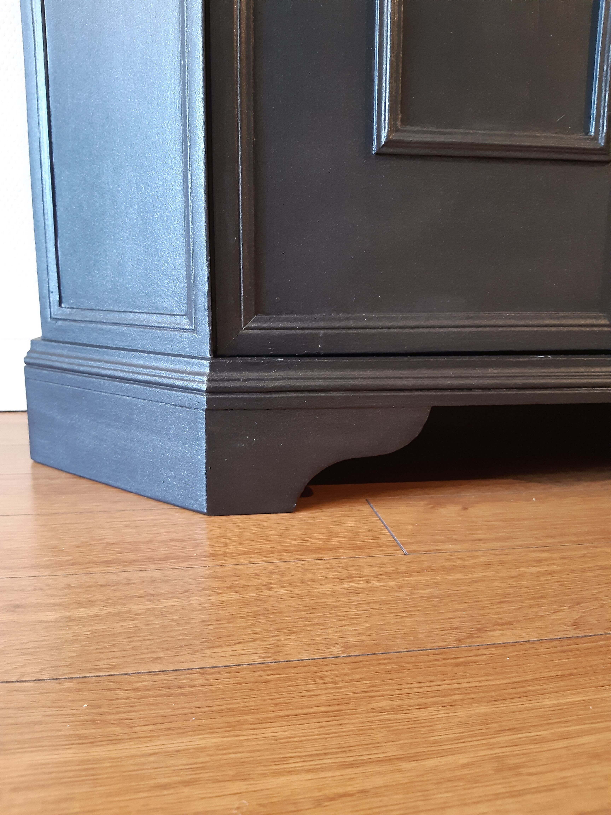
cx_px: 306
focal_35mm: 26
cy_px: 408
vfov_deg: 67.3
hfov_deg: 53.1
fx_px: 612
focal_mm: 3.92
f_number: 1.7
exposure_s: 1/25
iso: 250
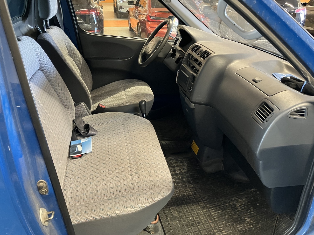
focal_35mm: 31
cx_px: 158
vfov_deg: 45.4
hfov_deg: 58.4
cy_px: 114
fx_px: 281
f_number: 1.8
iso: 400
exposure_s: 1/40
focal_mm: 3.99
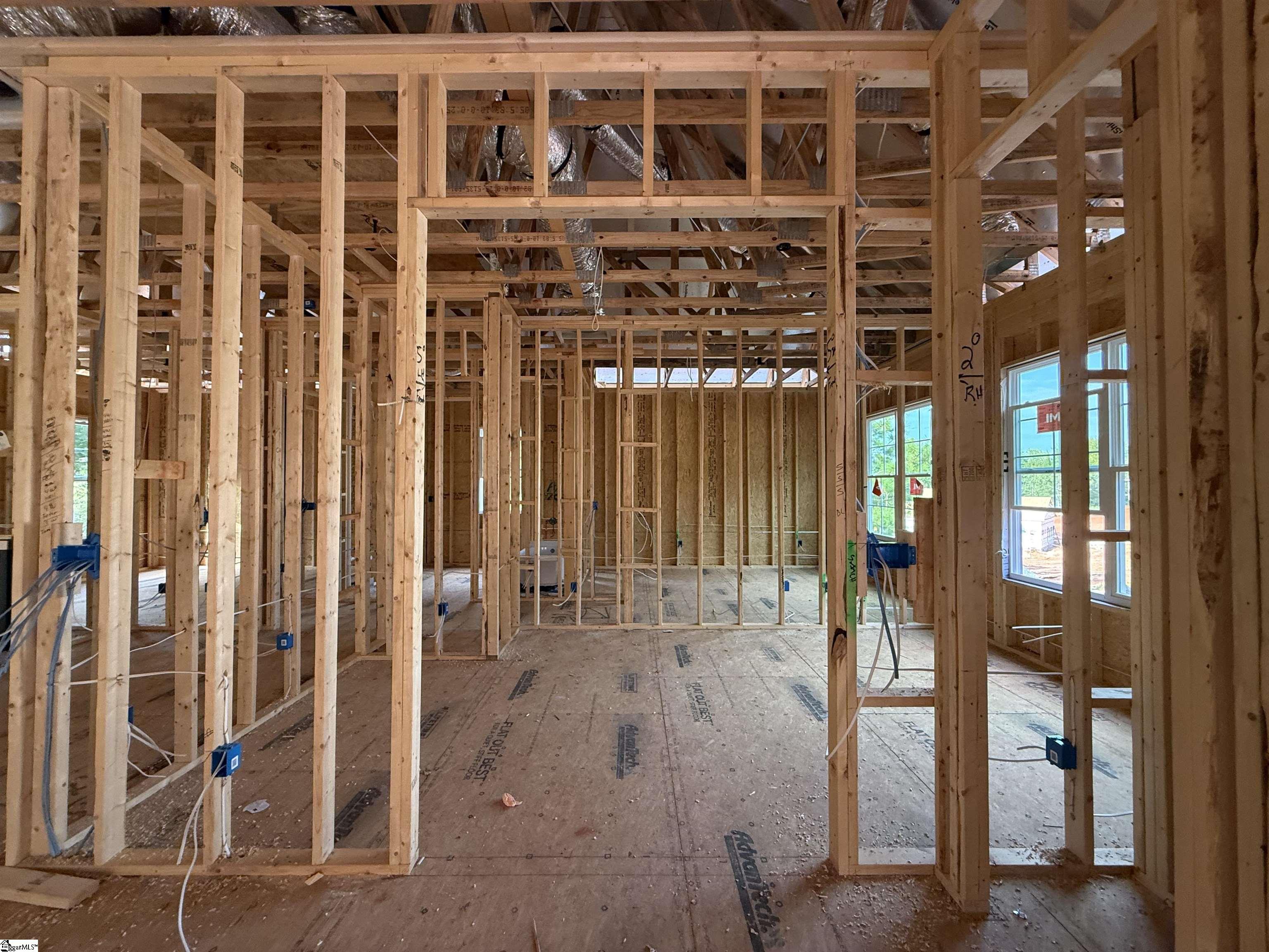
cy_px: 476
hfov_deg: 102.1
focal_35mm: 14
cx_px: 634
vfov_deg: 85.7
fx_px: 513
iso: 250
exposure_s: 1/99
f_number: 2.2
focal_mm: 2.22
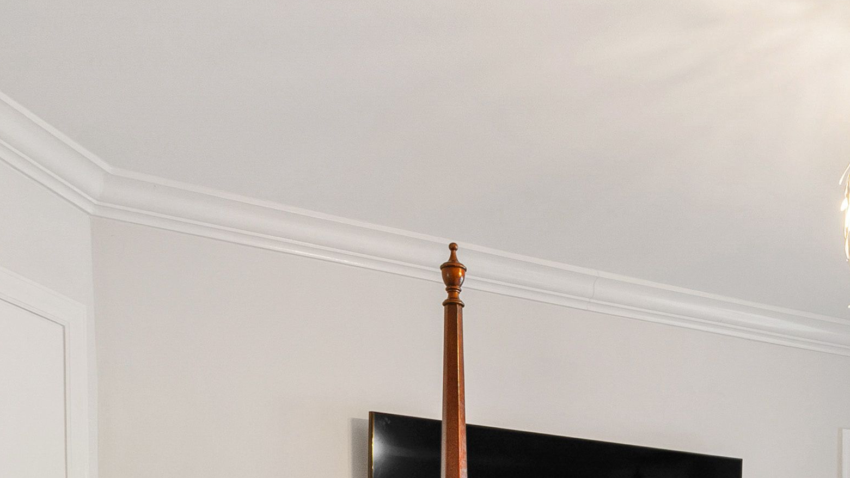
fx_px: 1262
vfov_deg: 19.2
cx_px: 725
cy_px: 679
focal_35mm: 56
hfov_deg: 35.5
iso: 100
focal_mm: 10
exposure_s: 1/3
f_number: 8
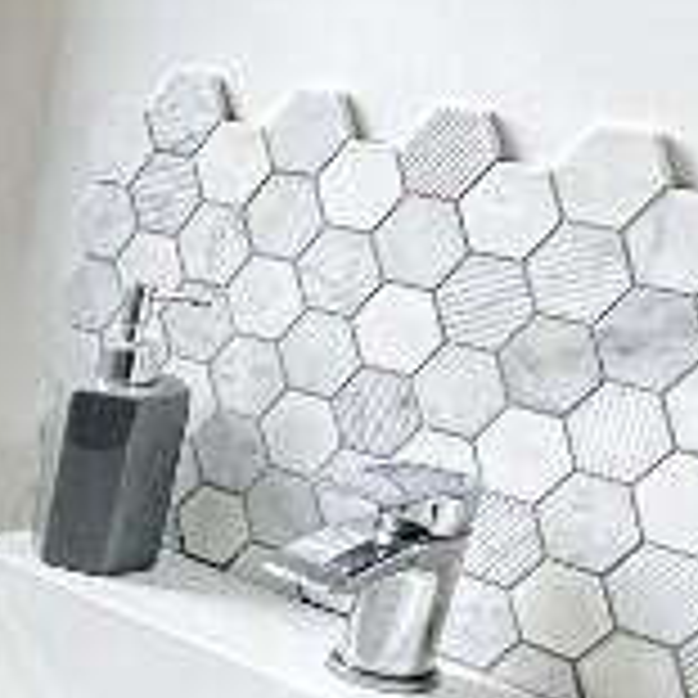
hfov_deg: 14.8
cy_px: 666
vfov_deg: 20.6
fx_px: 1871
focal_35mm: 82
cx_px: -901
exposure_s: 1/100
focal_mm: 2.22
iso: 200
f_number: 2.2
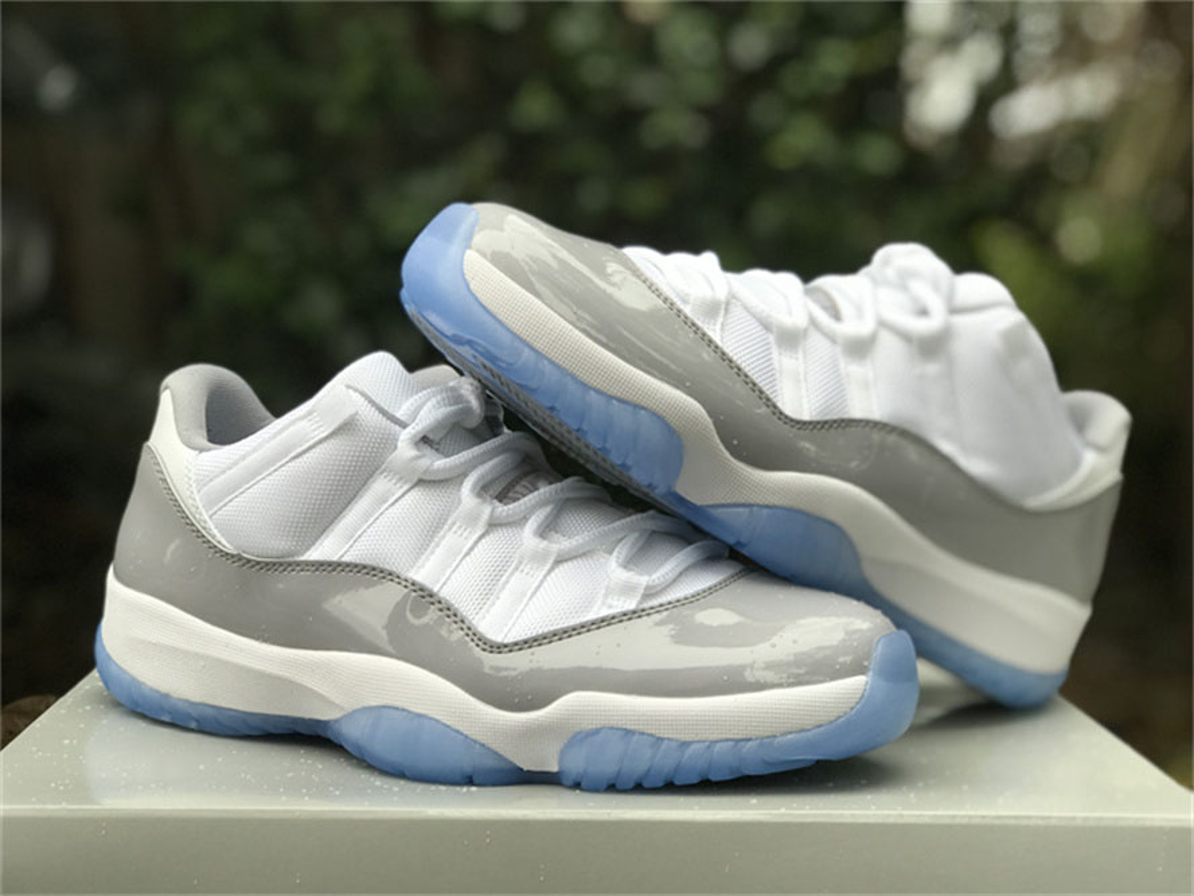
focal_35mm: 57
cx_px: 597
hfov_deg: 33.8
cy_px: 448
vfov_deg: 25.7
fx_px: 1966
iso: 40
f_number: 2.8
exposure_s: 1/100
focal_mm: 6.6
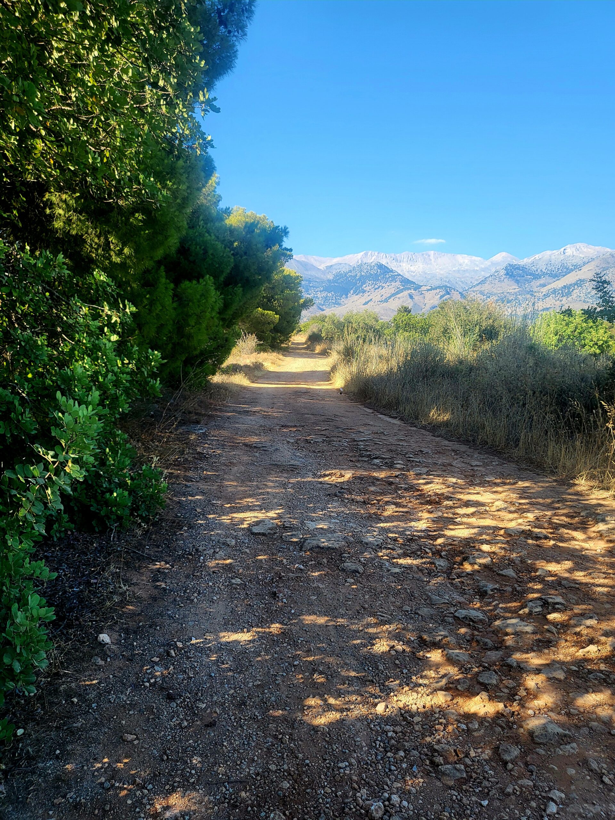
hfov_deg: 53.1
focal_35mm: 26
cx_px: 308
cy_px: 410
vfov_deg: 67.3
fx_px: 616
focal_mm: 4.25
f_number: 1.8
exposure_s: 1/1111
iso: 50
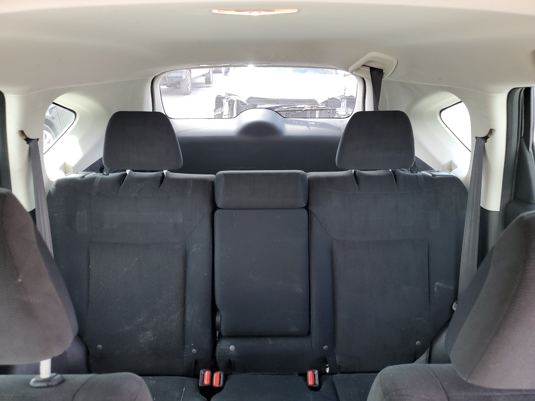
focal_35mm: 26
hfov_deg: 67.3
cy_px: 200
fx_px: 402
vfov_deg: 53.1
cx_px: 268
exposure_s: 1/60.2
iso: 100
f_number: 1.5
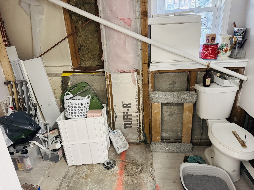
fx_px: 176
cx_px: 127
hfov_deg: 71.6
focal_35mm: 24
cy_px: 95
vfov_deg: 56.8
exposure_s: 1/60
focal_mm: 6.76
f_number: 1.78
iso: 800
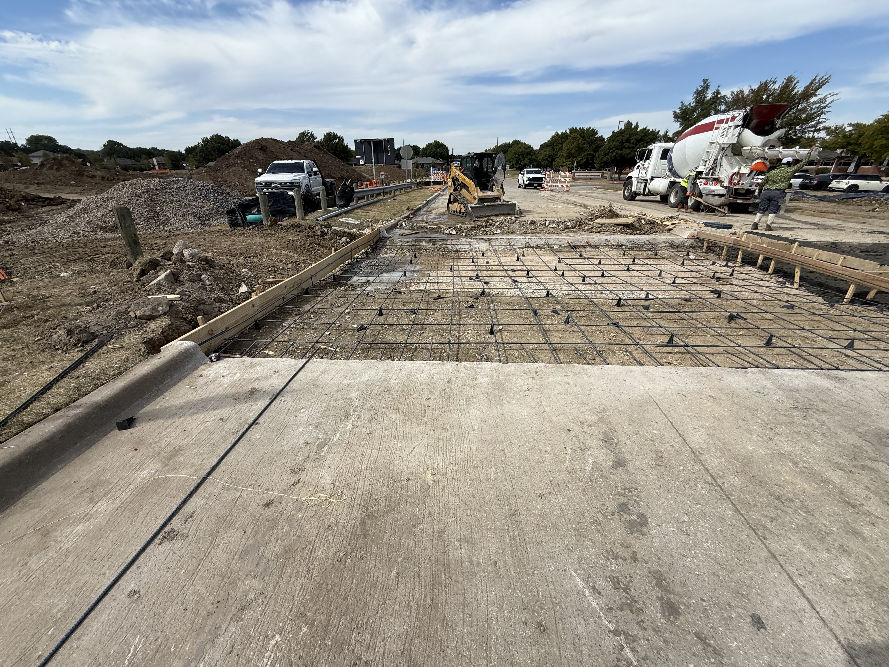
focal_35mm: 14
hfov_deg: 102.1
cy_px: 334
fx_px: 360
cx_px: 444
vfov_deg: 85.7
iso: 50
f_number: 2.2
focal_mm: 2.22
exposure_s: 1/2237
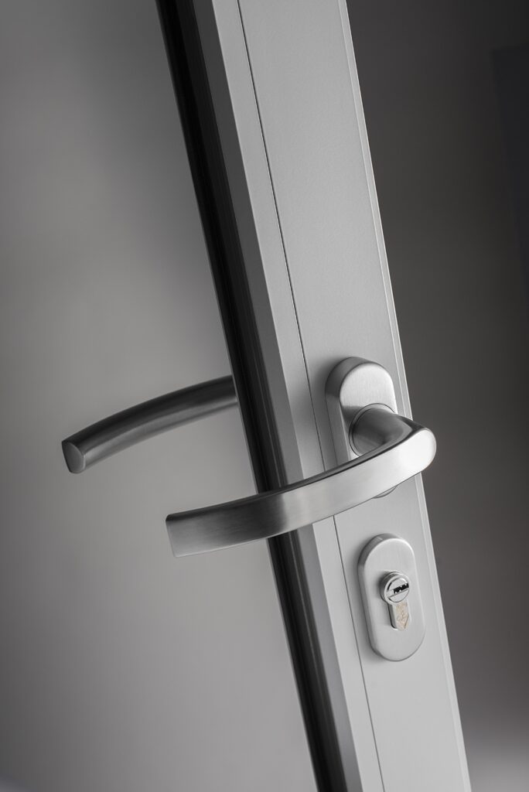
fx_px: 1101
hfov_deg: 27.0
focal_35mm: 50
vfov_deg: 39.6
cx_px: 264
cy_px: 396
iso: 200
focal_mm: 50
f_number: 8
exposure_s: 1/160
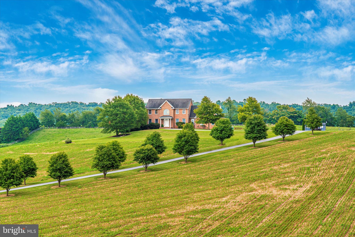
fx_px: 1036
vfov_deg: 13.1
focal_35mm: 105
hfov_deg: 19.4
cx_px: 178
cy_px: 118
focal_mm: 105
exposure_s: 1/200
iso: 250
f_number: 9
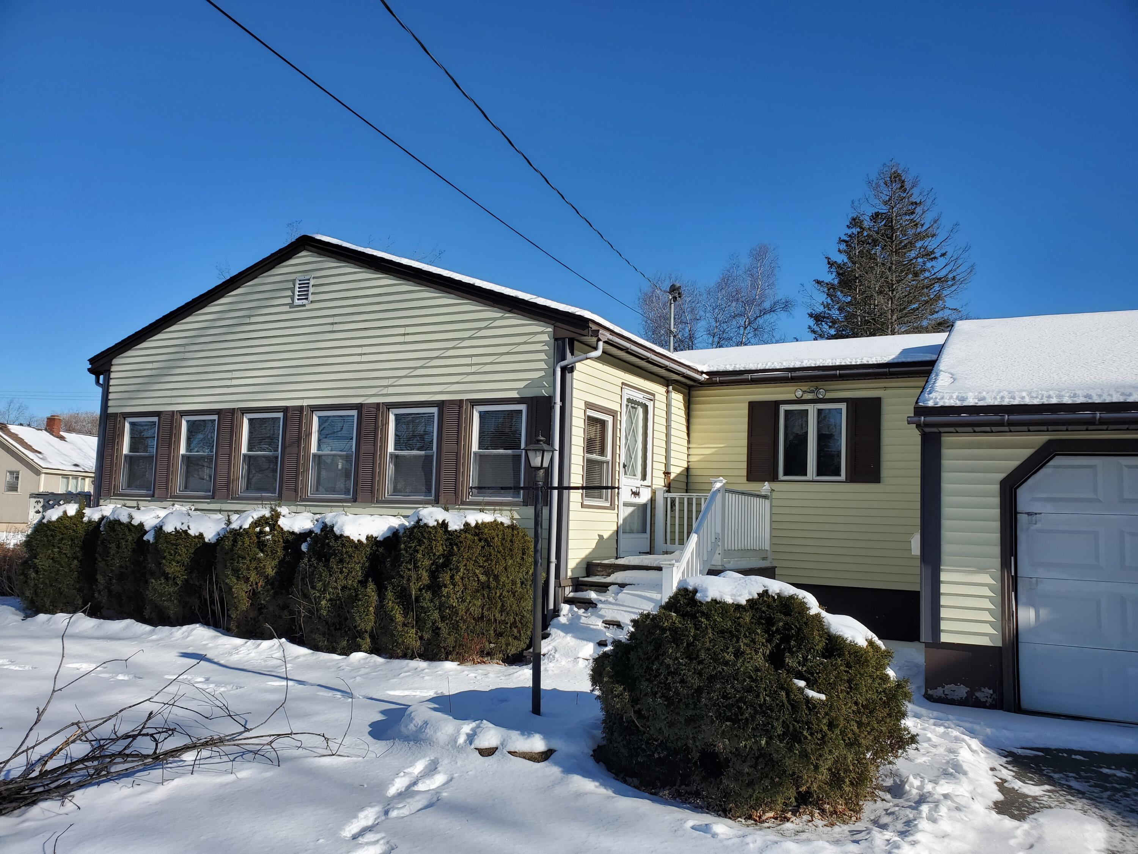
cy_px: 427
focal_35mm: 26
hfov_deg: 67.3
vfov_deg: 53.1
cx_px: 569
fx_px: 855
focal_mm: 4.3
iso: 50
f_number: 2.4
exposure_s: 1/1989
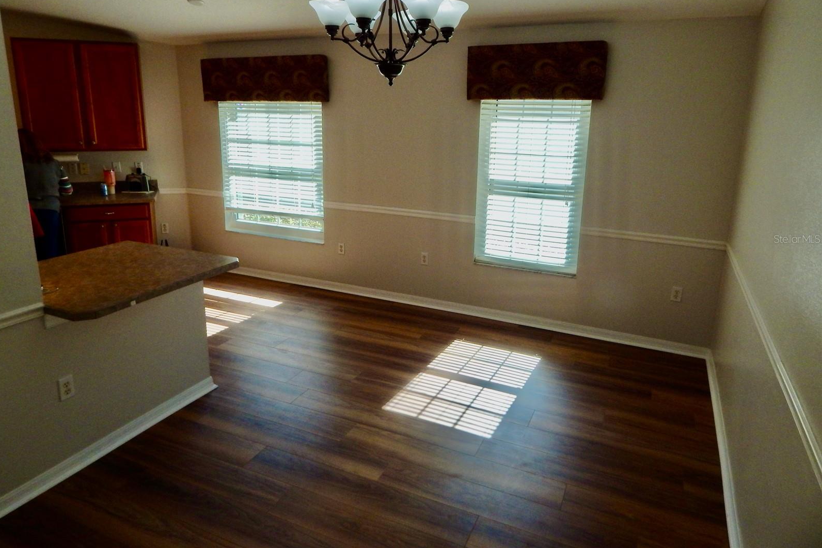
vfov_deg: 54.9
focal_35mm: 23
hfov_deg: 76.1
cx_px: 409
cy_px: 239
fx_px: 525
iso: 125
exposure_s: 1/200
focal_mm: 4
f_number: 3
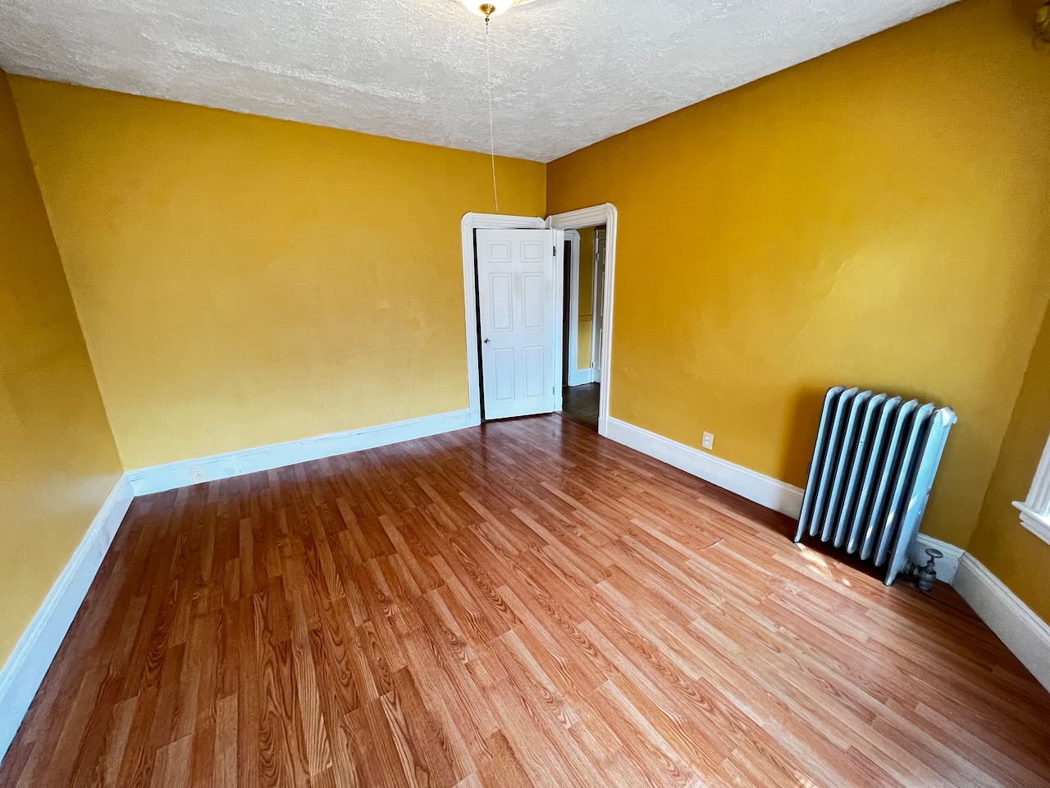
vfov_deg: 89.9
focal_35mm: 13
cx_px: 525
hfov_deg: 106.2
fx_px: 394
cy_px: 394
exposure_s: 1/84
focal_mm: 1.57
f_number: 1.8
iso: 250
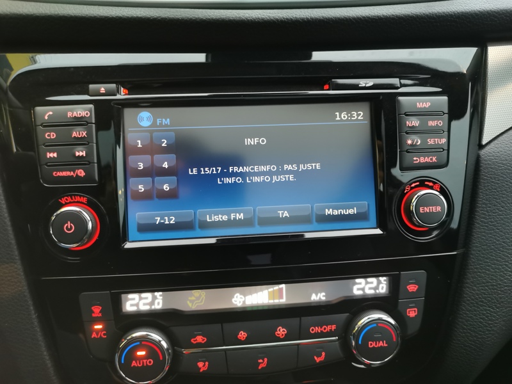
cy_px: 192
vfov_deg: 51.4
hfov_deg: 65.3
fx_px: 399
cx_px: 256
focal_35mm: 27
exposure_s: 1/33.3
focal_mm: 5.58
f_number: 1.8
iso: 500
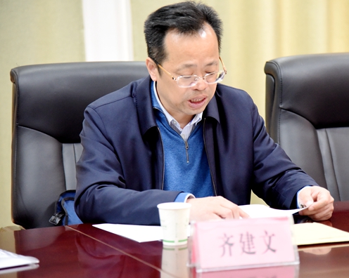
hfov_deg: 15.4
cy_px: 140
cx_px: 208
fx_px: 1290
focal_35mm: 125
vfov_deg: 12.3
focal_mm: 110
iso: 5600
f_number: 4
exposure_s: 1/125
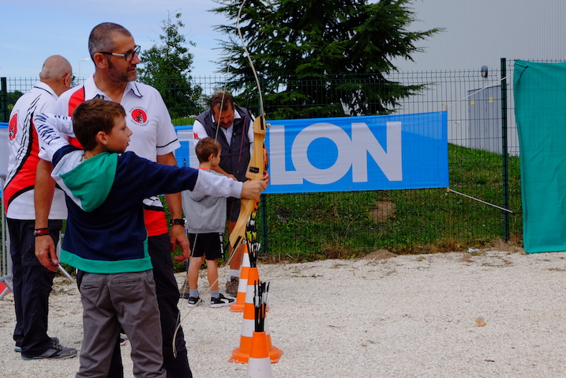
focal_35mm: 64
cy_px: 149
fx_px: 1006
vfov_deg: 21.2
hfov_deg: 31.4
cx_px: 324
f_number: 5.6
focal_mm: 34
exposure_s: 1/2700
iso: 800
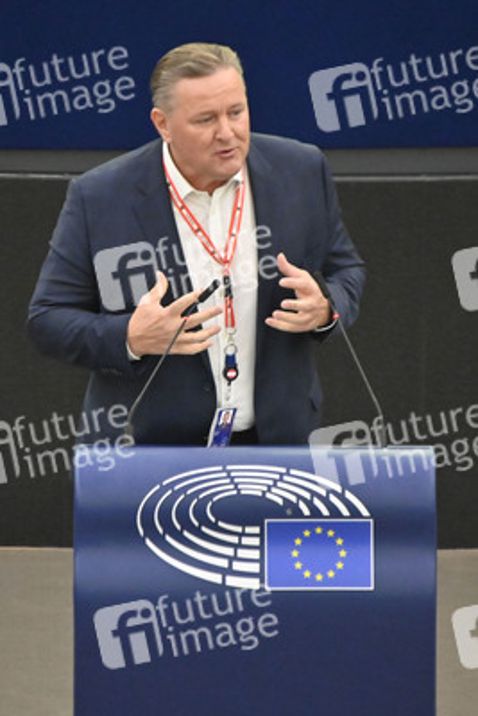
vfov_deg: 4.9
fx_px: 8357
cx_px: 239
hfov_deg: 3.3
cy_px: 358
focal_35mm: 420
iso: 6400
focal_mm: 420
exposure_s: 1/400
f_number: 6.3
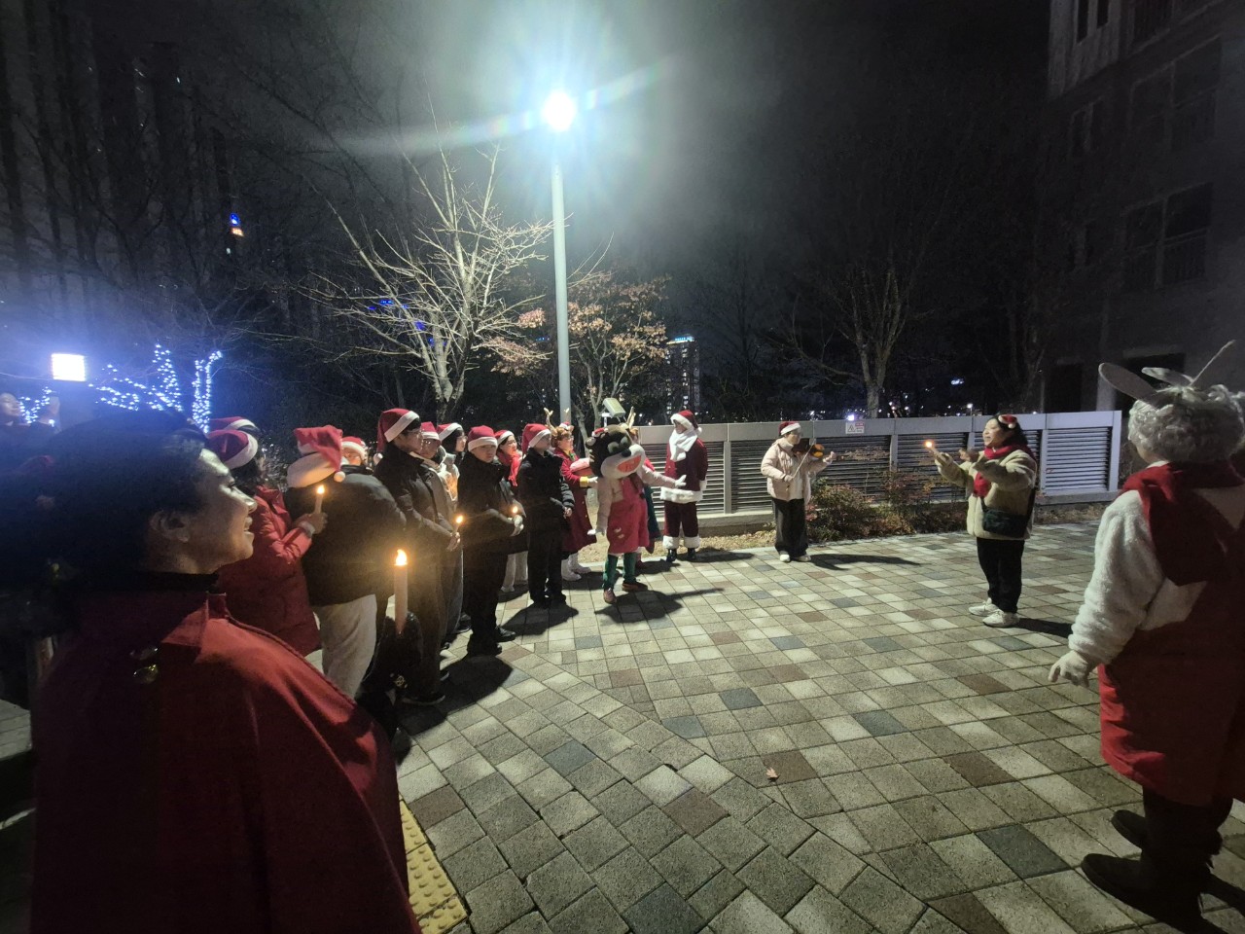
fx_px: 468
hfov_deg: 106.2
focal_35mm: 13
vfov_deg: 89.9
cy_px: 467
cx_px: 622
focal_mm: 2.2
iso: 1600
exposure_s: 1/24
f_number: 2.2
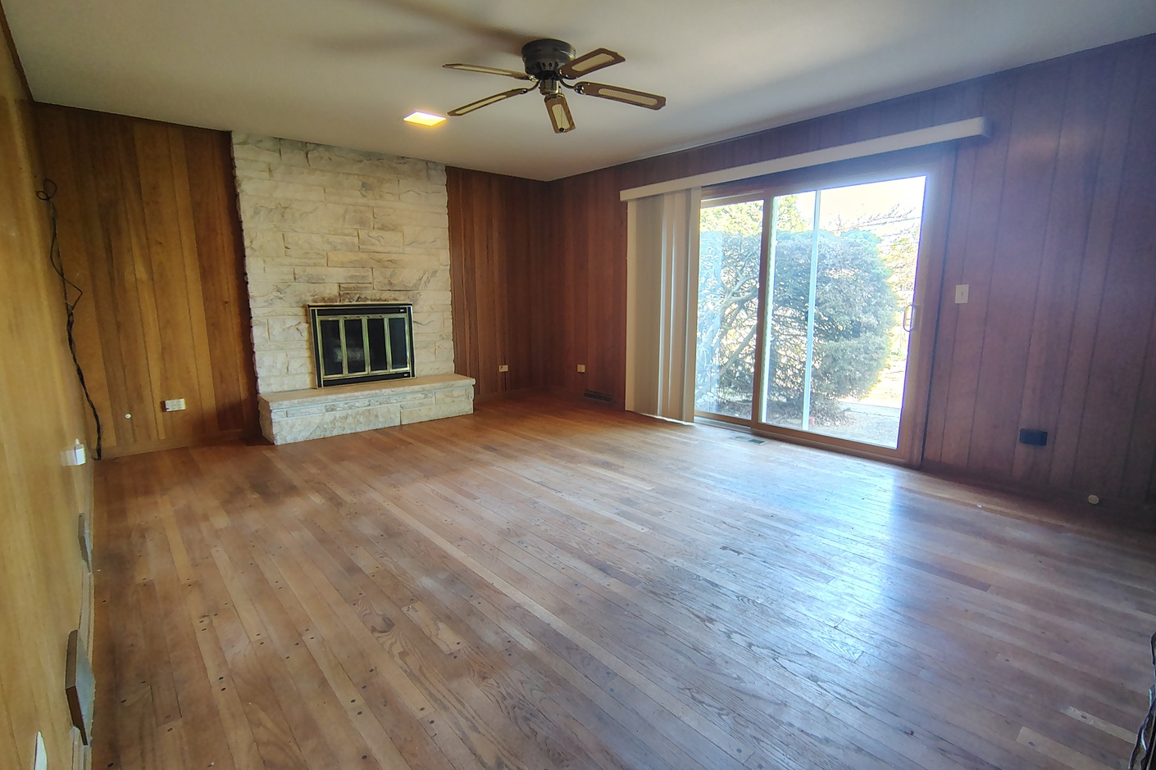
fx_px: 546
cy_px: 397
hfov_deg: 93.3
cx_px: 582
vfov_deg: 70.4
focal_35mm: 17
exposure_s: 1/24
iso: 426
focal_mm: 2.13
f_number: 2.2
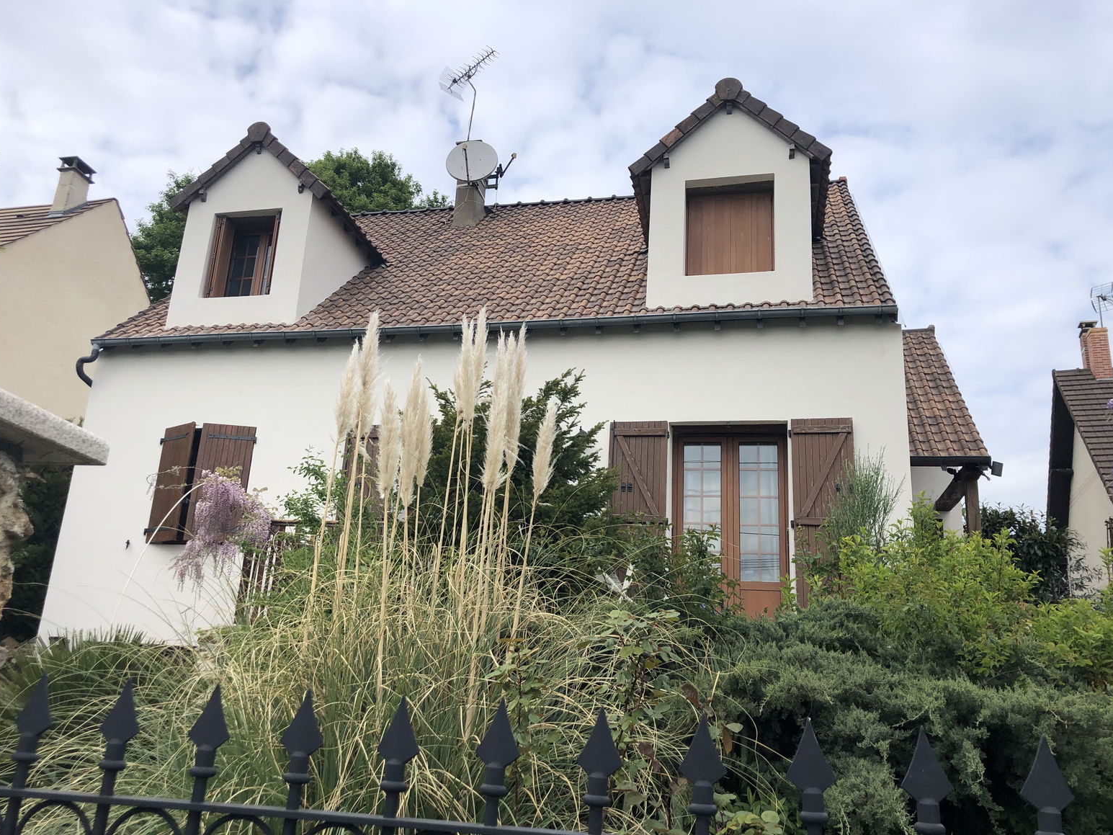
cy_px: 426
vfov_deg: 48.2
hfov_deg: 61.6
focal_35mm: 29
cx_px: 543
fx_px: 933
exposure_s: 1/1656
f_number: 1.8
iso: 20
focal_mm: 3.99
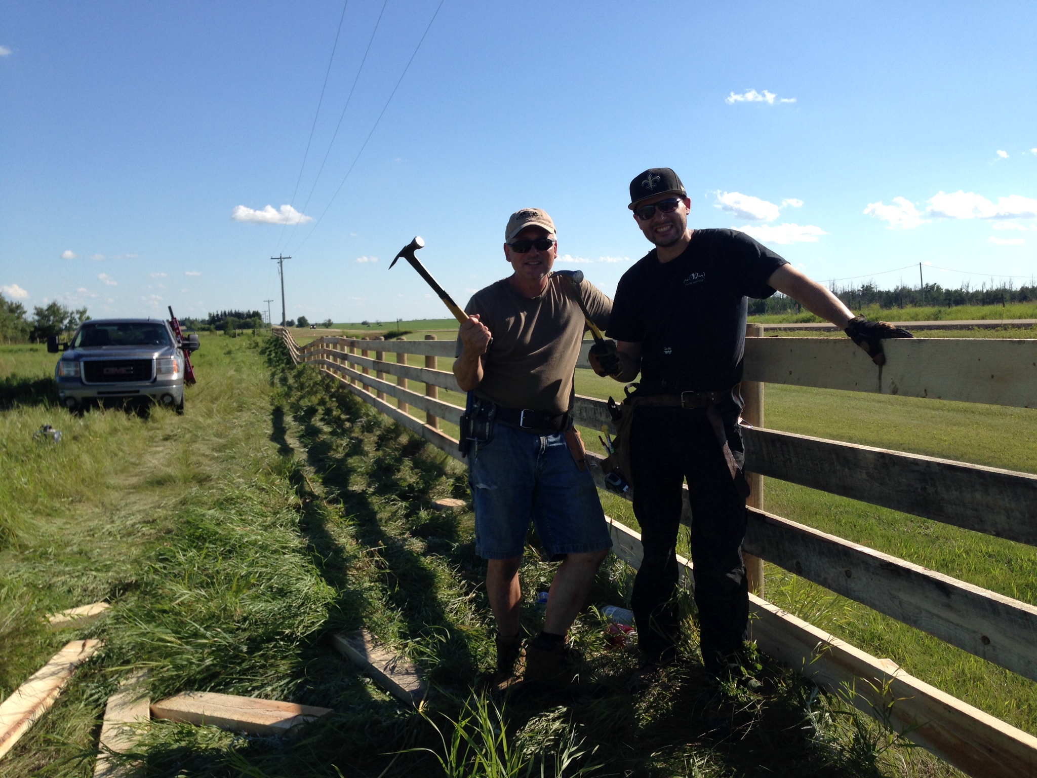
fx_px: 989
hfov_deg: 55.4
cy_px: 389
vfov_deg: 42.9
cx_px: 518
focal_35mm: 33
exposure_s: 1/1427
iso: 50
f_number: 2.4
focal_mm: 4.12
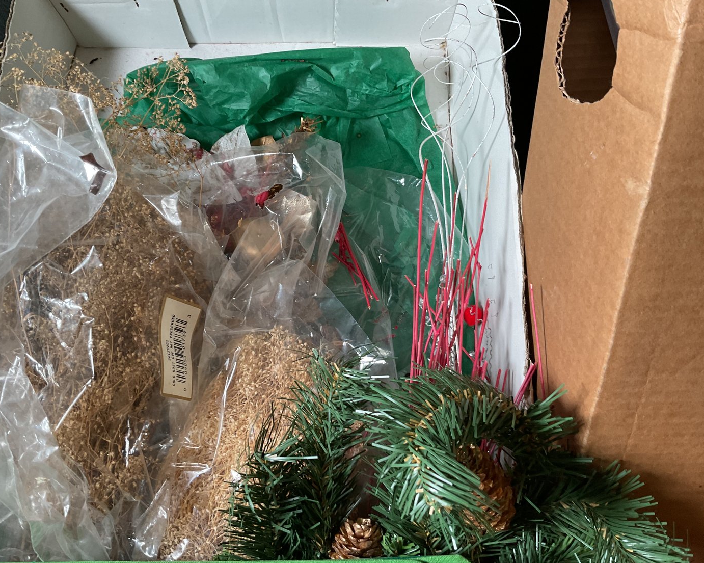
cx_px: 339
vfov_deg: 47.1
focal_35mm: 31
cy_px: 277
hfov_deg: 57.2
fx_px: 646
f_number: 1.8
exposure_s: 1/60
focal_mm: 3
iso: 64
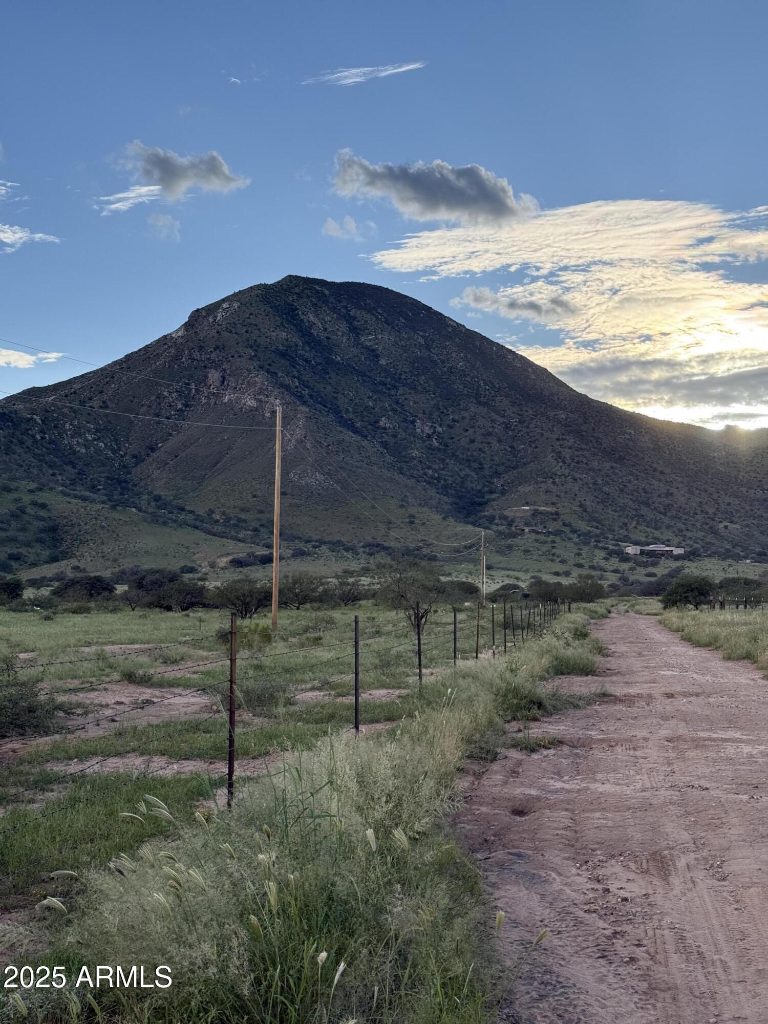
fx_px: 1420
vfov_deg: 39.7
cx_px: 384
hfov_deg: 30.3
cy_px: 512
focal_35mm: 48
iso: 64
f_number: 1.78
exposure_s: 1/2494
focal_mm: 6.76
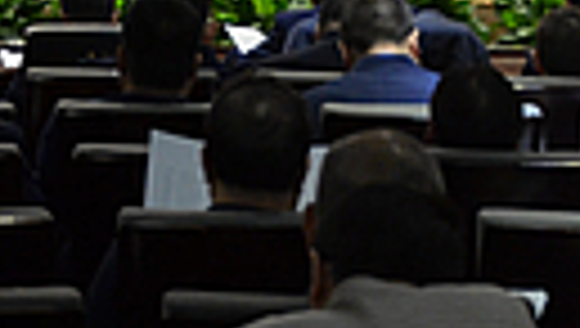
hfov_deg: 9.4
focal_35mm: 227
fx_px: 3496
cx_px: 4
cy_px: -234
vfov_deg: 5.3
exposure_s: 1/30
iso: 800
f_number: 4.2
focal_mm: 34
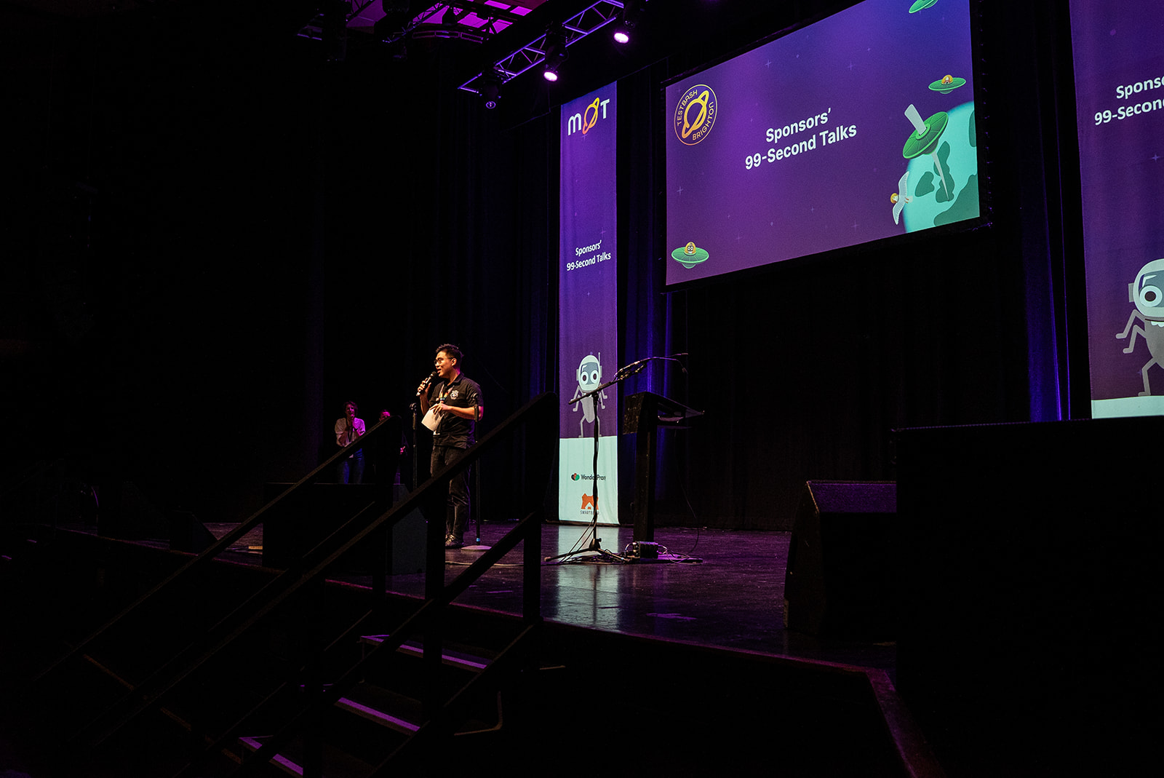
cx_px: 582
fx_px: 1132
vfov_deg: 37.9
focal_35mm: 35
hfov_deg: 54.4
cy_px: 389
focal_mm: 35
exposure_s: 1/125
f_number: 6.3
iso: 3200
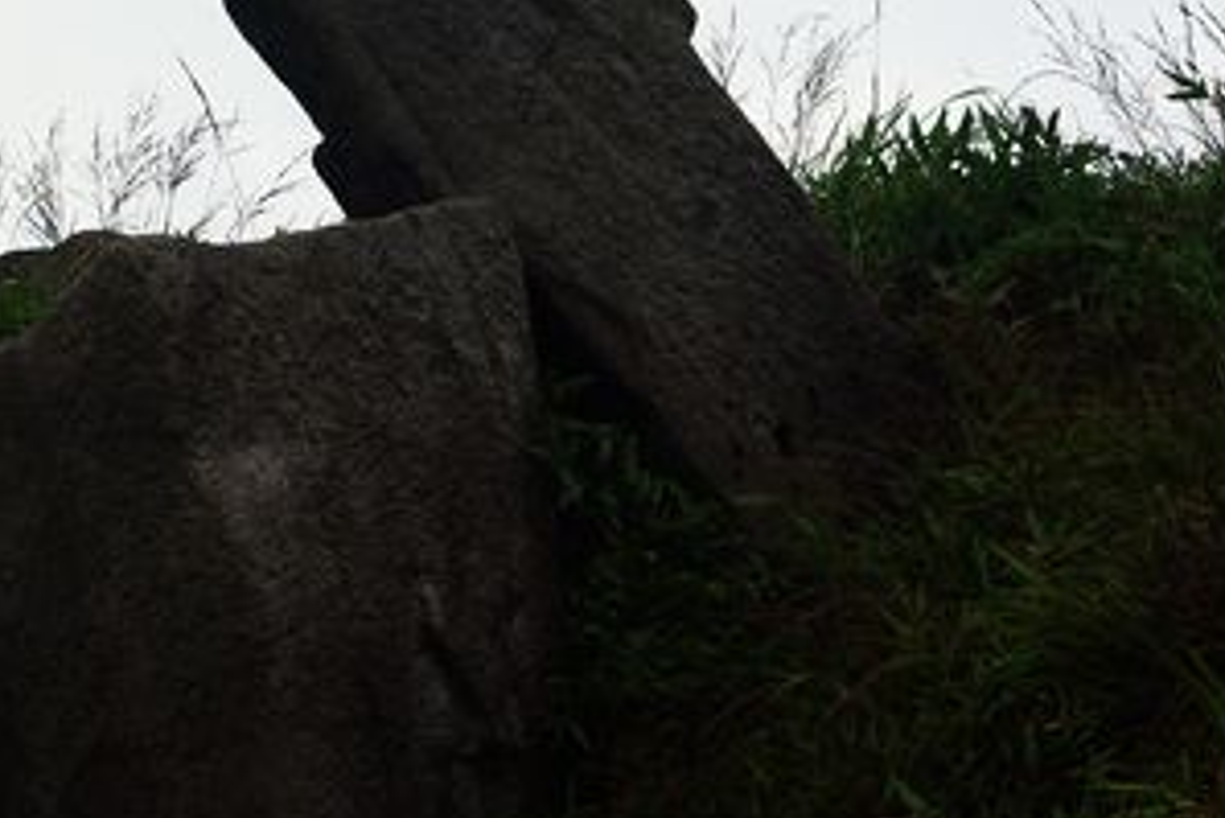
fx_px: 4562
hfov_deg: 15.3
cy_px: 33
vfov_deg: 10.2
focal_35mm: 134
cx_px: 543
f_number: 9.5
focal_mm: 37.5
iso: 100
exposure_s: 1/250
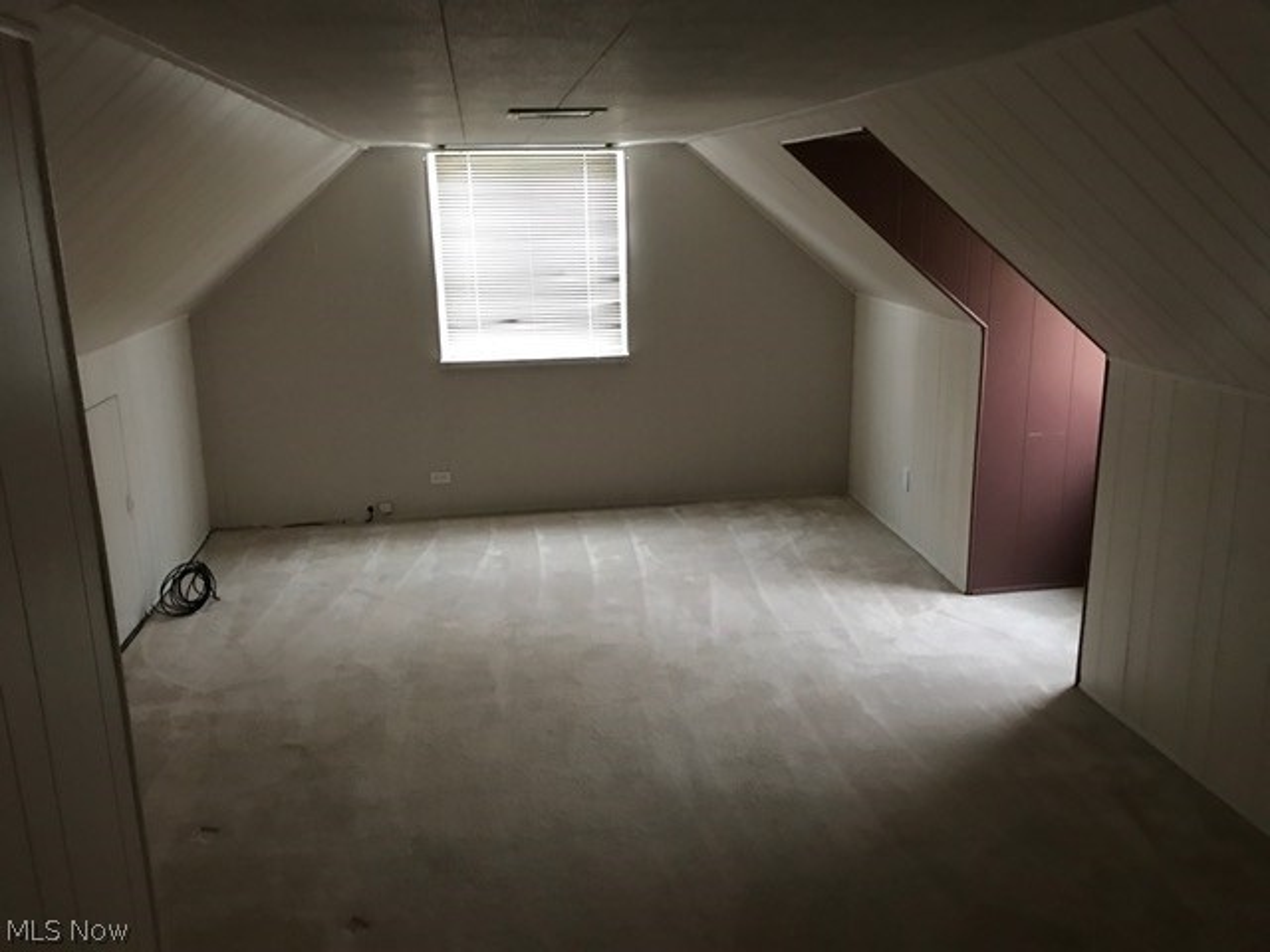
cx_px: 635
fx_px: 1027
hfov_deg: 63.4
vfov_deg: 49.7
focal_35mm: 28
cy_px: 476
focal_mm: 3.99
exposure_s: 1/8
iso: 100
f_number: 1.8
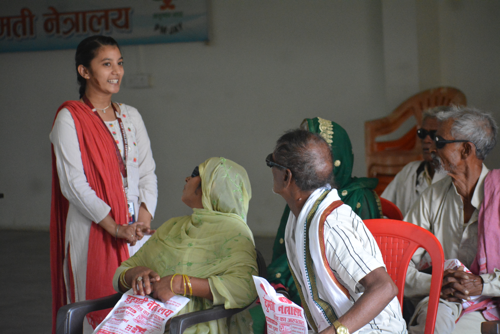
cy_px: 167
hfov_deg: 15.9
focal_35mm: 129
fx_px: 1792
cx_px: 250
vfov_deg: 10.6
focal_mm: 86
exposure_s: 1/125
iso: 2500
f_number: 25
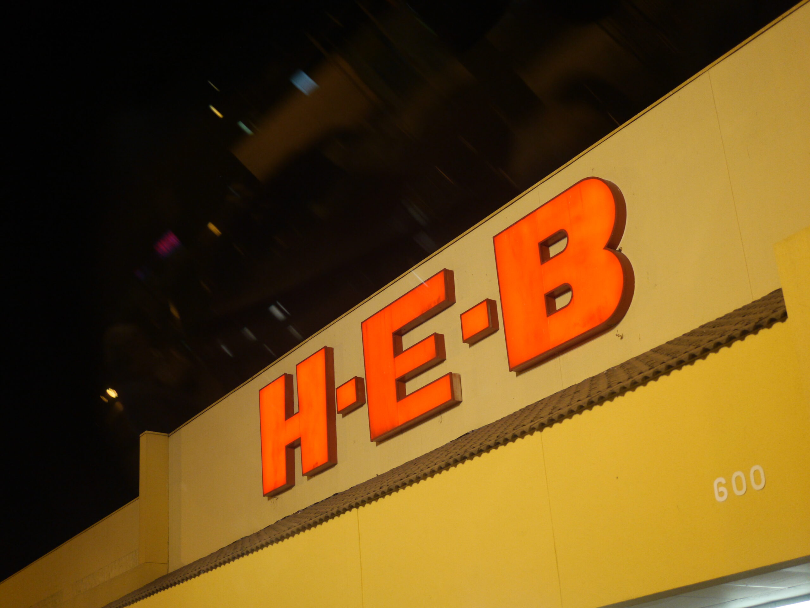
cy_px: 304
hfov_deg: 38.2
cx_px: 405
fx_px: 1170
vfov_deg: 29.1
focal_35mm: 50
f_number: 1.4
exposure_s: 1/125
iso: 800
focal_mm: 25
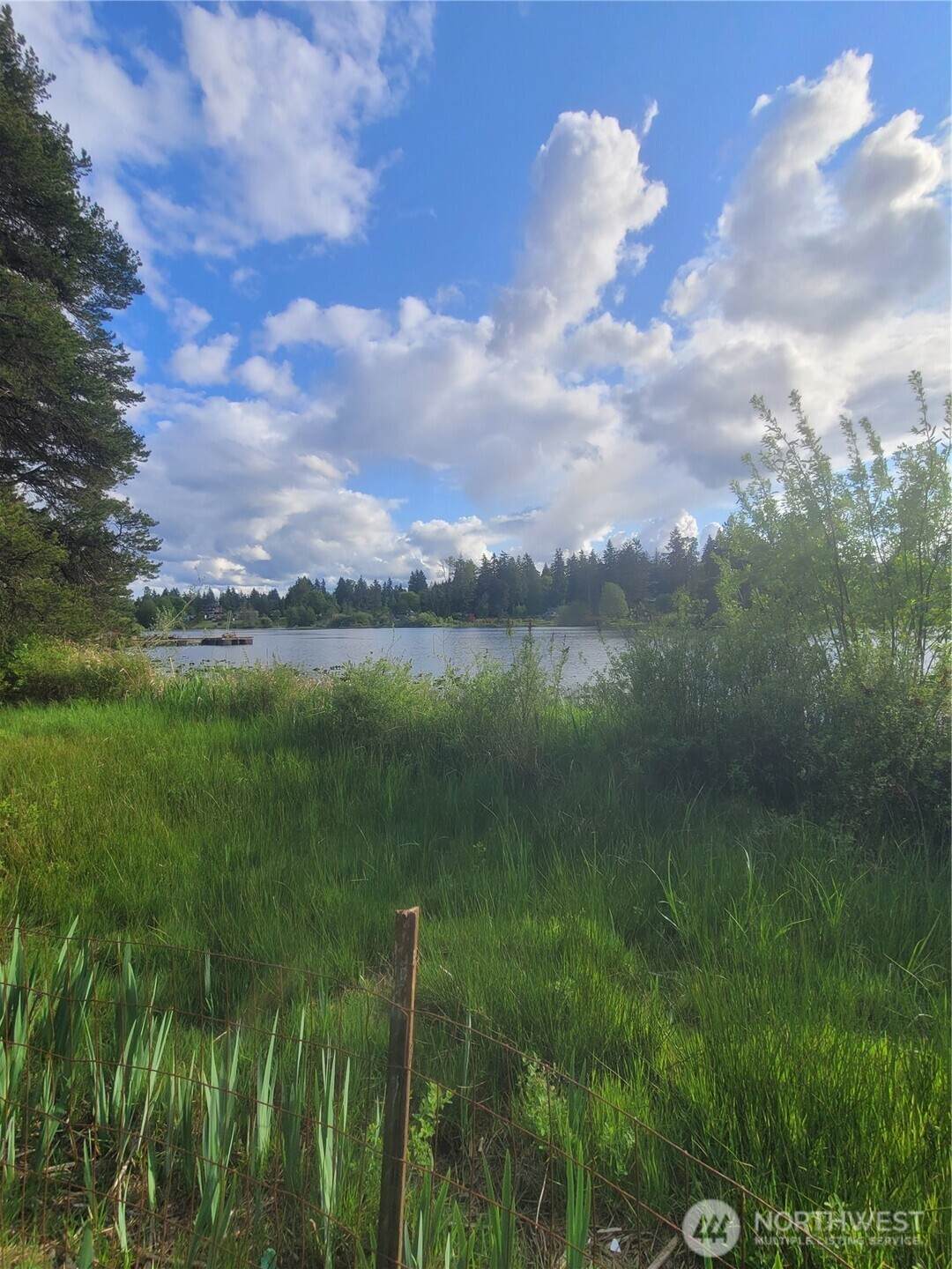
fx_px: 477
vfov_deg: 106.2
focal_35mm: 13
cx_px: 476
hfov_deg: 89.9
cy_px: 634
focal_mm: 2.2
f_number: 2.2
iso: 50
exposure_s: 1/1484
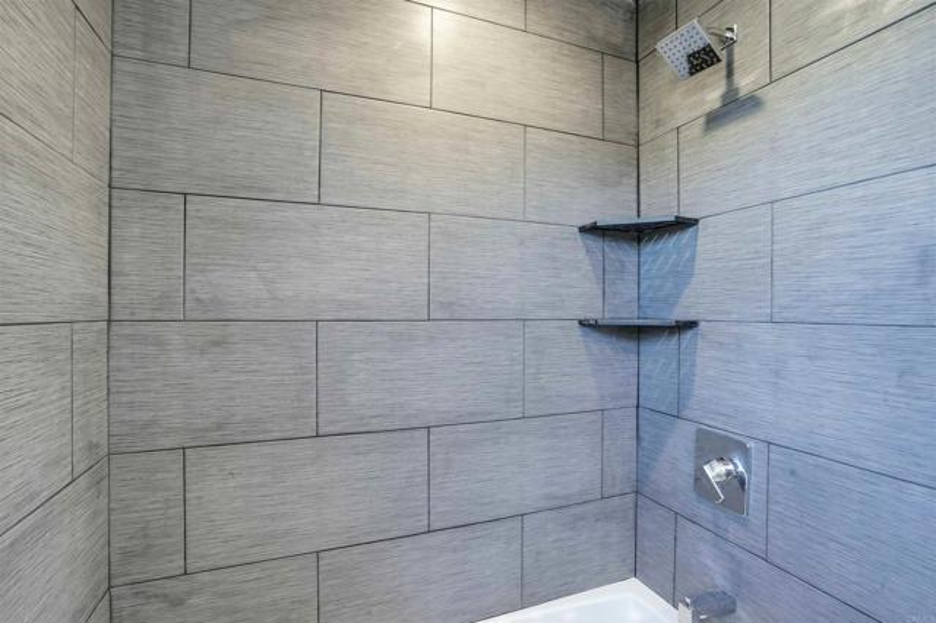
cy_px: 312
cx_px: 468
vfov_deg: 73.7
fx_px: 416
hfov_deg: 96.8
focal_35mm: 16
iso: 500
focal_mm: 16
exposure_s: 1/13
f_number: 11
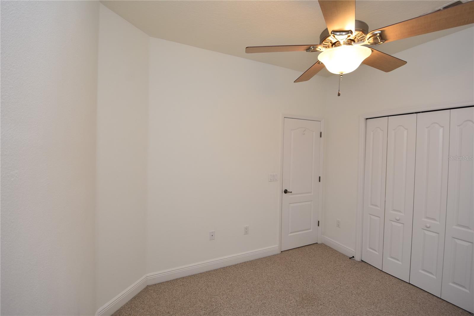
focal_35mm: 15
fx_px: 197
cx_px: 237
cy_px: 158
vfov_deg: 77.3
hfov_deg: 100.4
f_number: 4
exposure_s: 1/60
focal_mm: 10
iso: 280
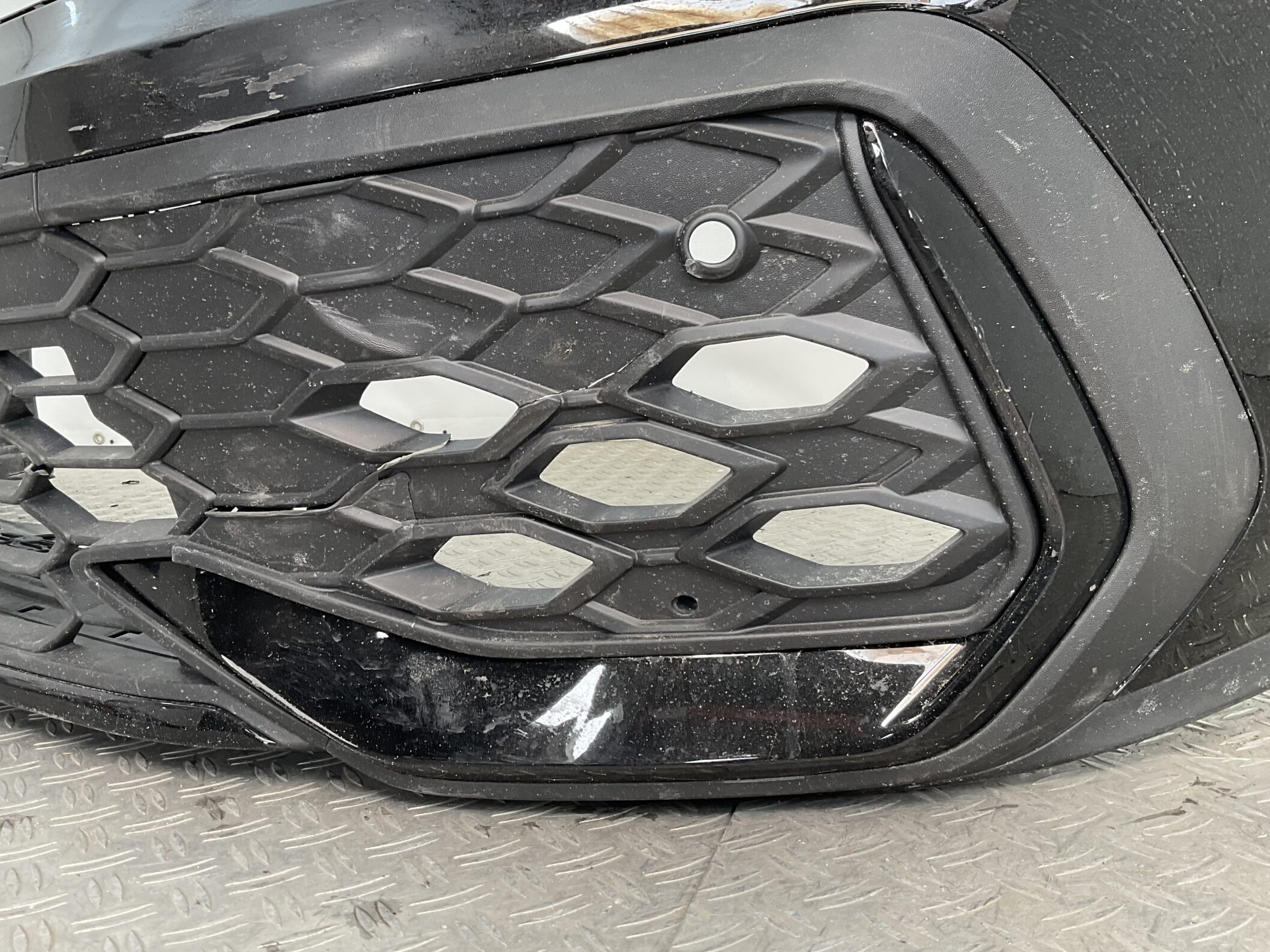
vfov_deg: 40.6
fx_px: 1284
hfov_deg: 52.5
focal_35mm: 35
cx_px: 561
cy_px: 404
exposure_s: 1/100
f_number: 1.8
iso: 32
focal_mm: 3
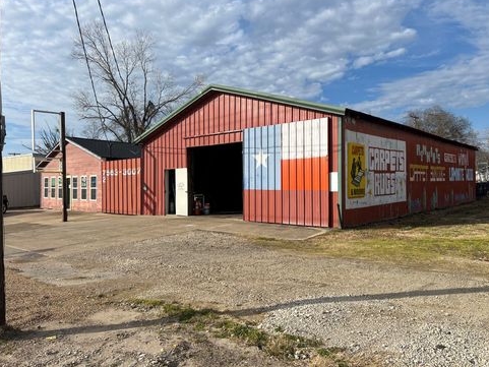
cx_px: 252
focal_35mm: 27
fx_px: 382
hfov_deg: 65.3
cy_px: 177
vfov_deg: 51.4
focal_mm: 5.7
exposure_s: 1/5882
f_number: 1.5
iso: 50
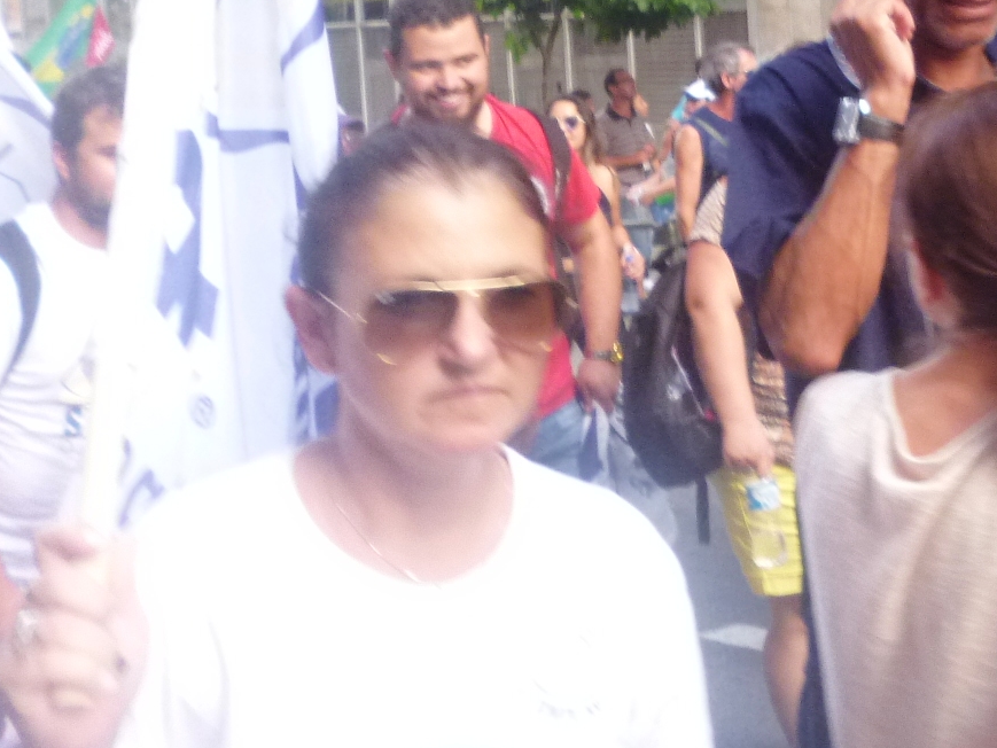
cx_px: 1017
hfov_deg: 27.5
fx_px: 1901
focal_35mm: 66
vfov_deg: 21.9
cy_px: 132
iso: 250
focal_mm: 5
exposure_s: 1/60
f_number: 3.1
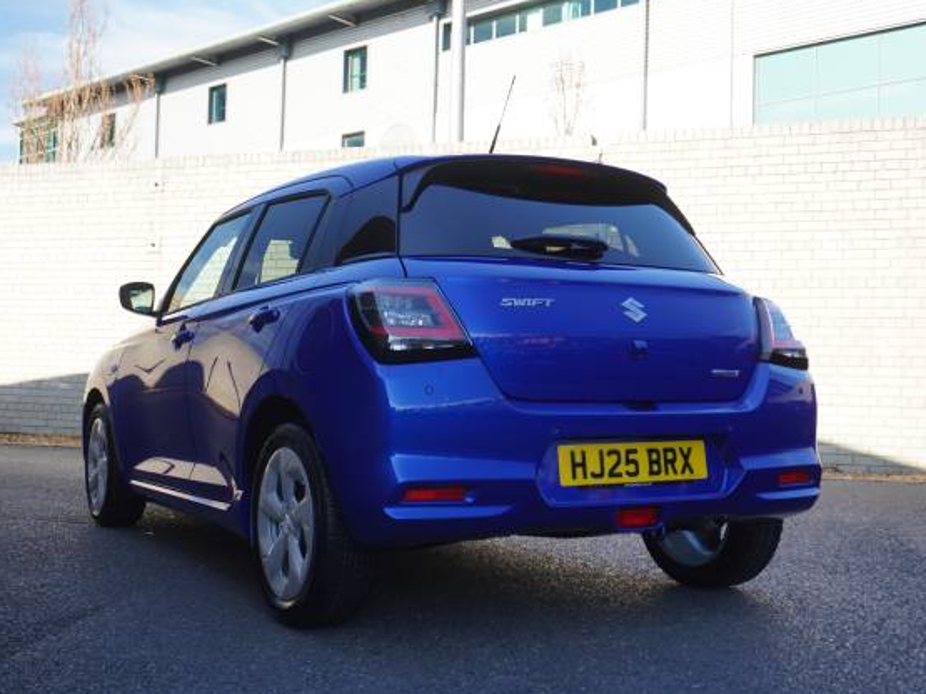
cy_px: 349
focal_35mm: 42
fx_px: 1111
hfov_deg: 45.2
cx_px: 422
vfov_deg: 34.7
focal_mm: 25
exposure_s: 1/80
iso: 100
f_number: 5
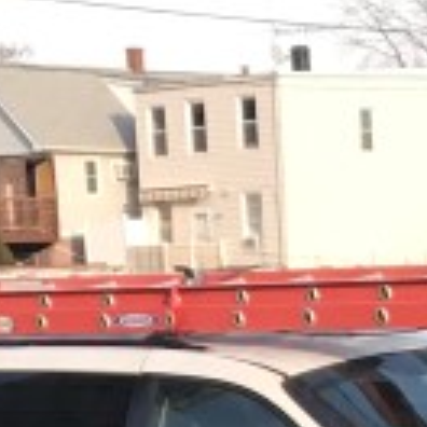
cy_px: 1239
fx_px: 2680
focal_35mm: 192
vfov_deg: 8.0
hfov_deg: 8.9
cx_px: 598
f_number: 1.8
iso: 20
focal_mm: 3.99
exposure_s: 1/638
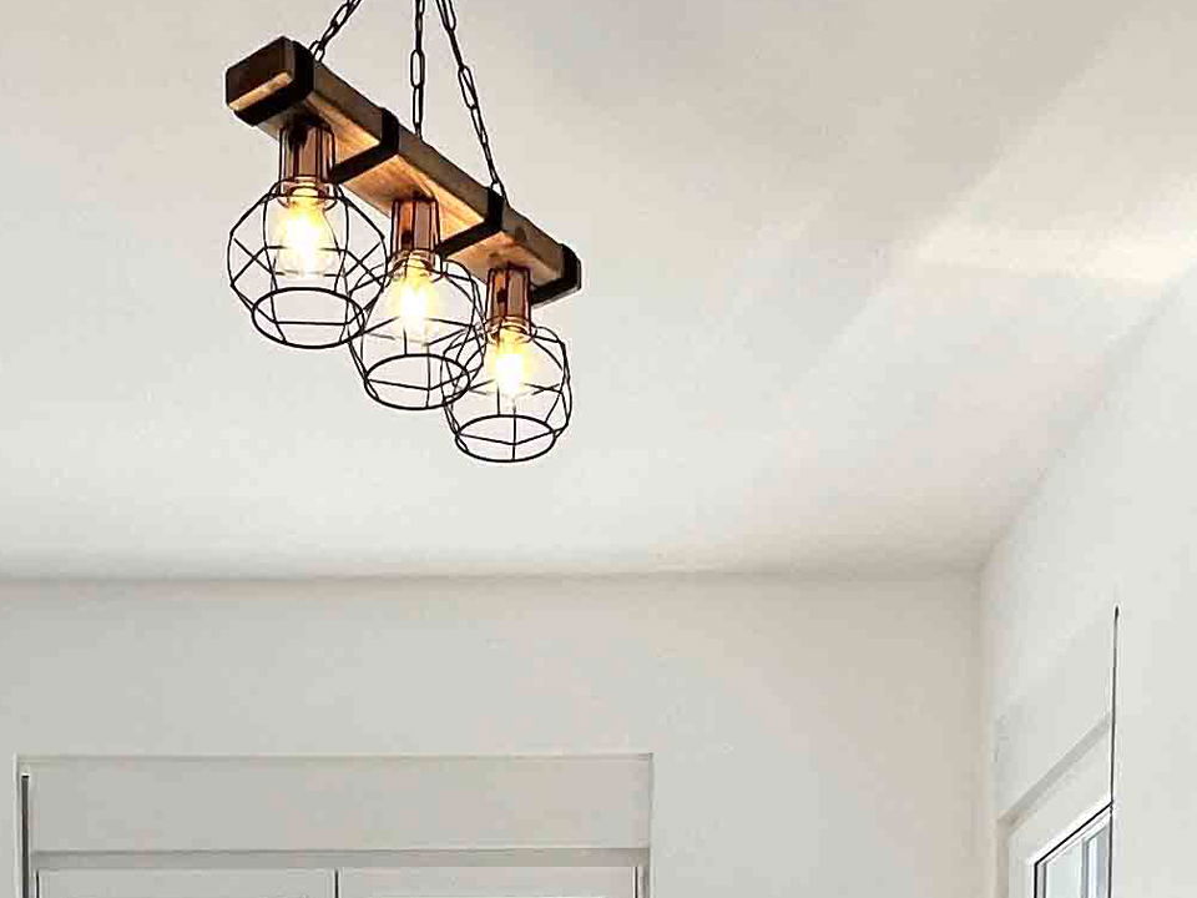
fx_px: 1798
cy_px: 1465
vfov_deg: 21.7
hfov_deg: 36.6
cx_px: 439
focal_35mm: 52
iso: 32
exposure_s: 1/255
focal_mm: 1.57
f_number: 1.8
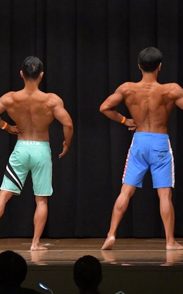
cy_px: 147
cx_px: 29
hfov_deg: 4.9
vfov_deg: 7.8
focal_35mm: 268
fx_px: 2142
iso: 6400
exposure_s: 1/400
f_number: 5.6
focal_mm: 116
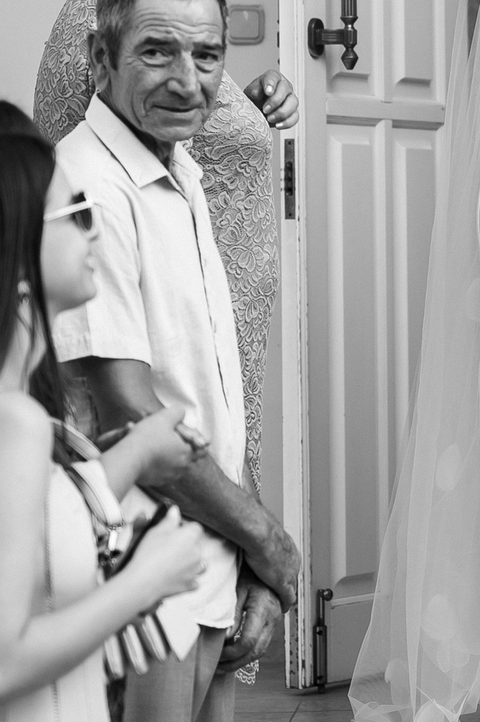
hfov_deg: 7.2
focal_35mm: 187
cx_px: 722
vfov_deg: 11.0
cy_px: 127
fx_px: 3747
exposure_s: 1/800
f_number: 2
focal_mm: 50
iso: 160
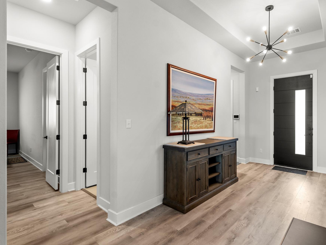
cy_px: 118
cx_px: 189
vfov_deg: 71.6
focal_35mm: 18
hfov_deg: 87.1
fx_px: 170
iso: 250
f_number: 8
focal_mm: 16
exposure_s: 1/2
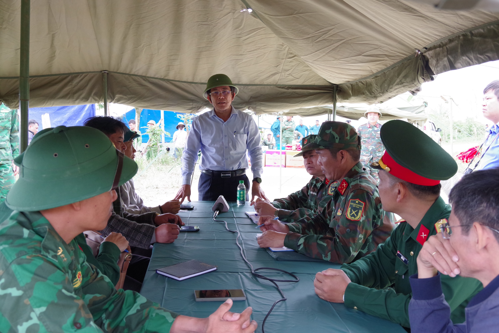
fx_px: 499
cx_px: 250
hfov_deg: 53.1
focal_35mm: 36
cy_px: 166
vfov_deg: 36.9
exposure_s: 1/125
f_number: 6.3
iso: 1600
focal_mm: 24
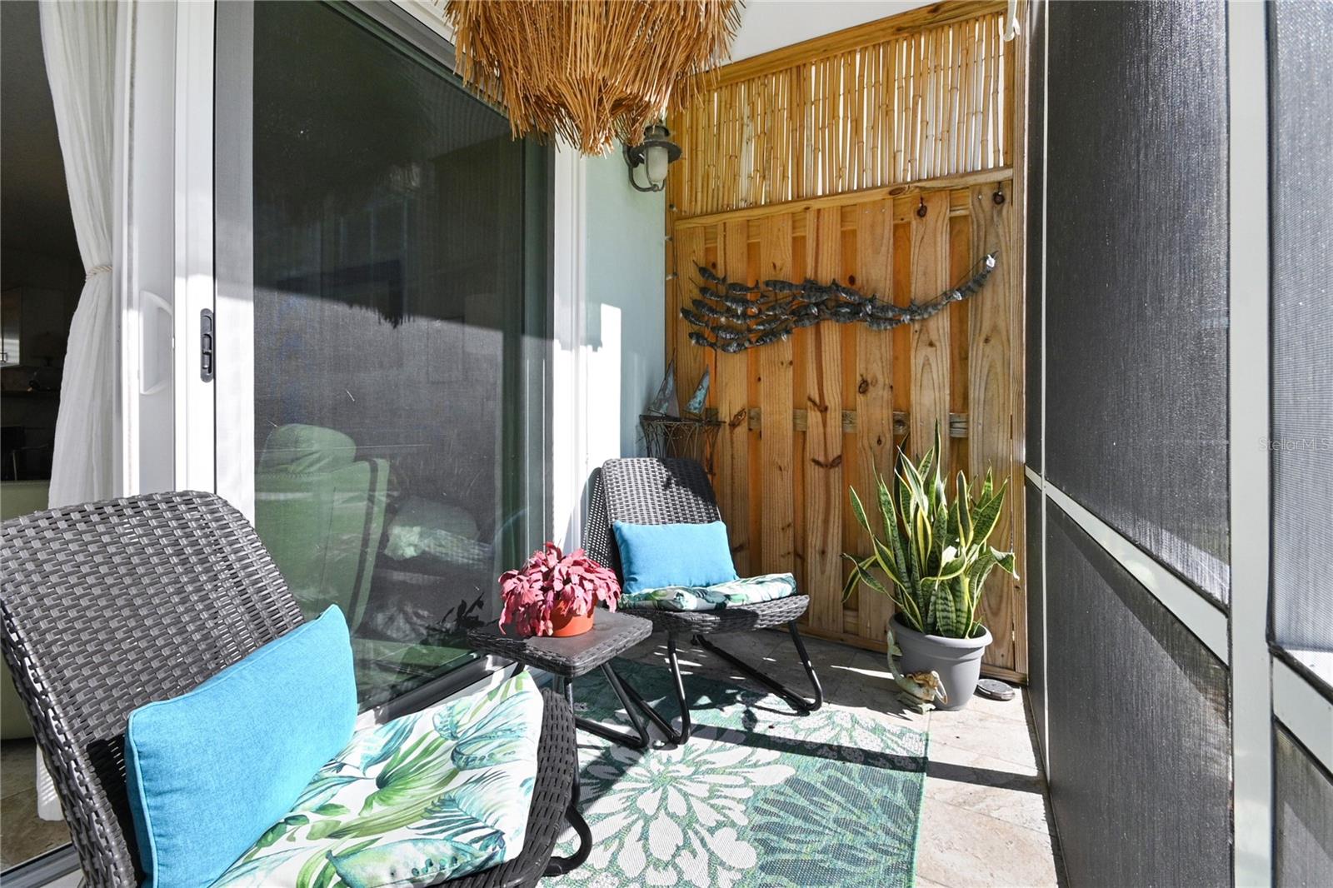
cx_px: 666
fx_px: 555
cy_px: 444
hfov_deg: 100.4
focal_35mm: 15
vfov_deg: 77.3
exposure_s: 1/500
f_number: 11
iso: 1000
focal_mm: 10
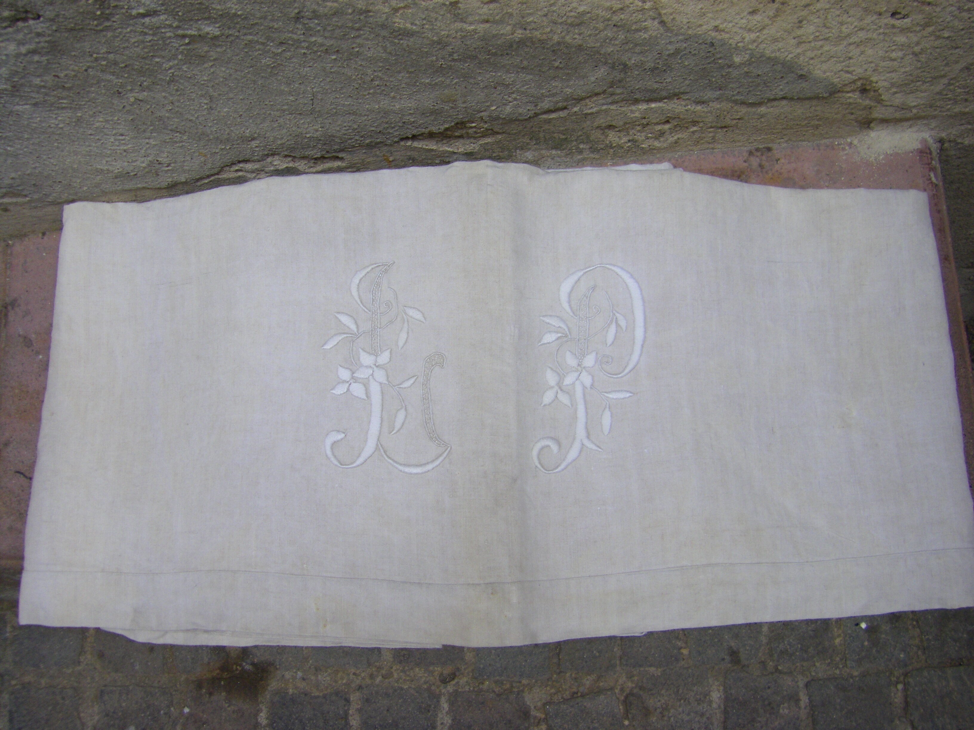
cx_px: 487
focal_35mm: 38
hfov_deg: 49.0
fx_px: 1069
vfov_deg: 37.7
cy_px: 365
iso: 160
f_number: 3.5
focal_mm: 6.3
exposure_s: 1/100
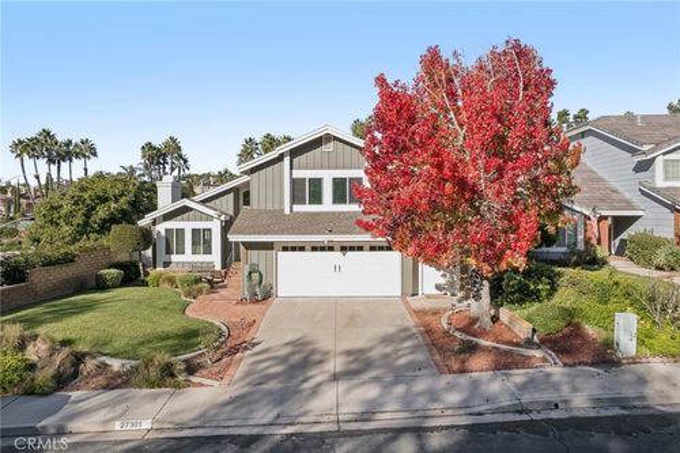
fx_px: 415
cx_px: 340
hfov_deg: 78.6
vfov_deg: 57.2
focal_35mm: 22
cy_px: 226
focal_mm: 8.4
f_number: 2.8
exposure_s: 1/2000
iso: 100
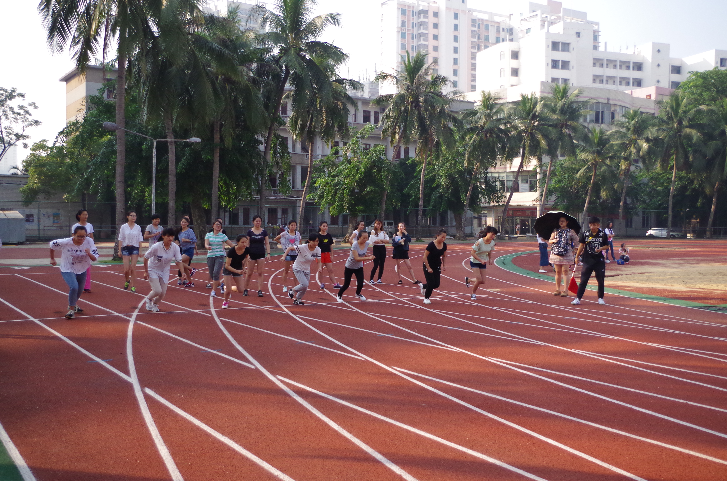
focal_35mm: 34
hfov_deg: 55.9
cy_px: 240
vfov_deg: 38.7
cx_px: 364
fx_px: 685
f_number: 4
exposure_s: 1/6000
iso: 1600
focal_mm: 23.13
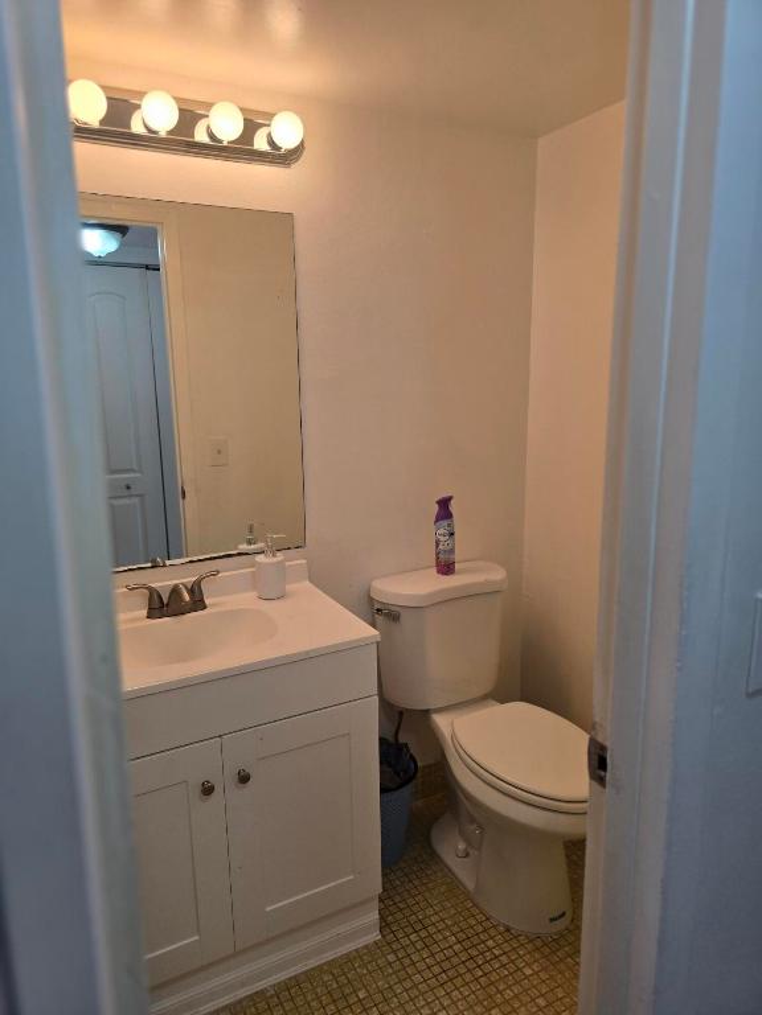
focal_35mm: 23
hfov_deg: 58.9
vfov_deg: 73.9
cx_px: 381
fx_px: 675
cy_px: 508
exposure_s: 1/120
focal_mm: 6.3
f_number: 1.7
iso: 64
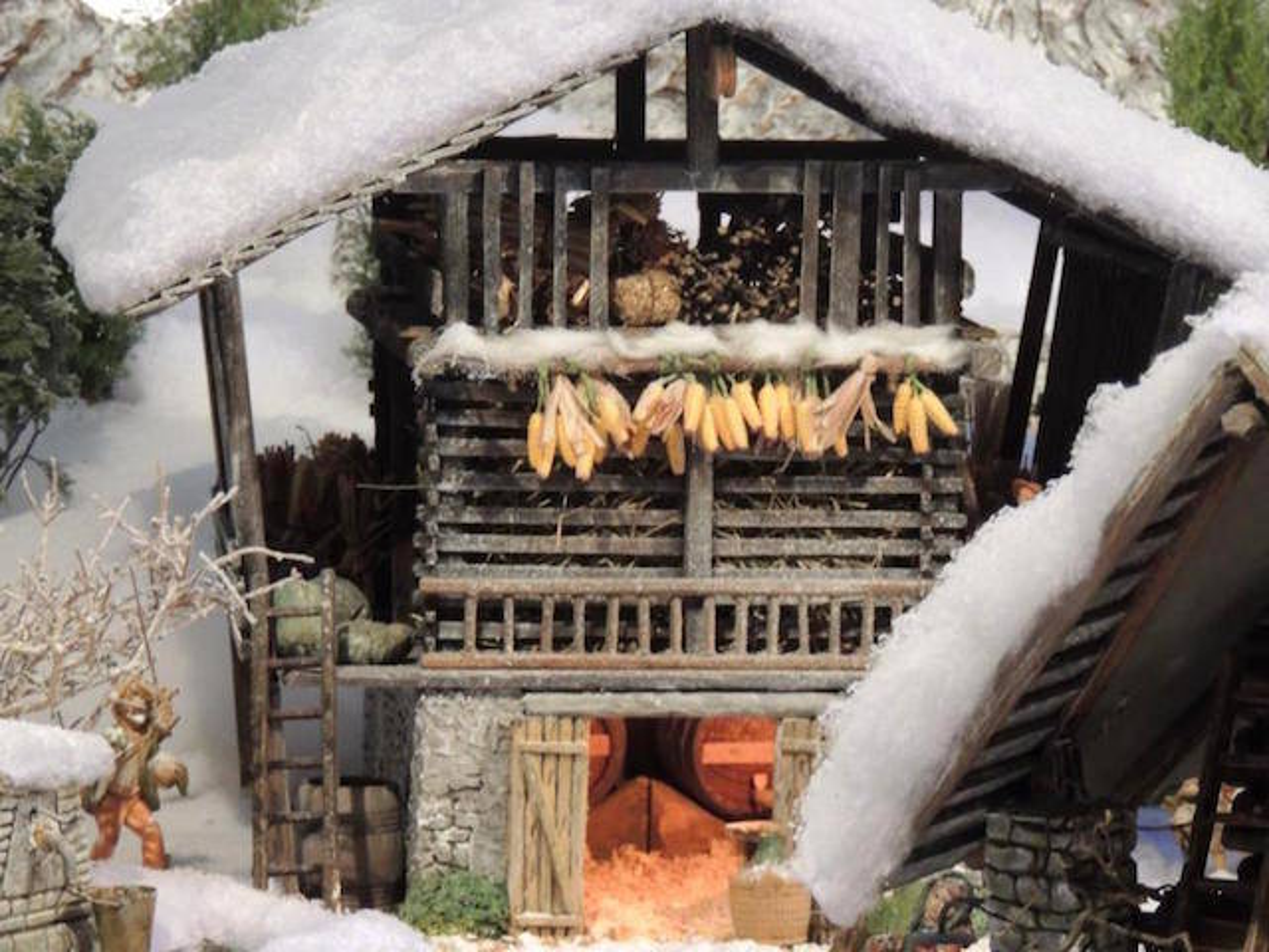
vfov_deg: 7.4
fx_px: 7332
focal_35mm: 200
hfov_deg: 9.9
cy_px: 476
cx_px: 634
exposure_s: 1/8
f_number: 4.6
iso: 800
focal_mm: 35.6
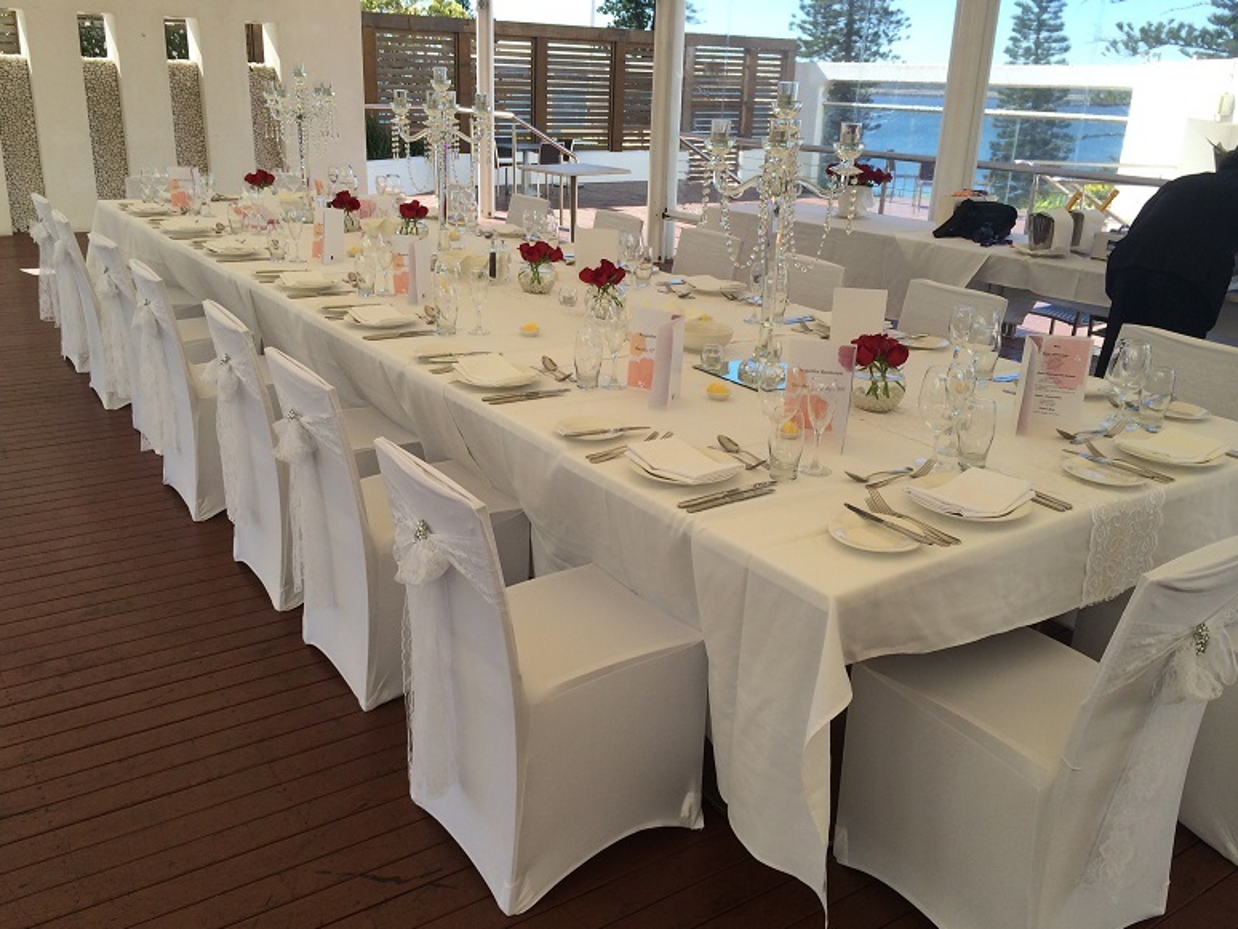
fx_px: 1109
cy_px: 459
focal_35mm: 31
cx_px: 608
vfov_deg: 45.5
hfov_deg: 58.3
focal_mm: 4.12
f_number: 2.2
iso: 32
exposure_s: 1/684
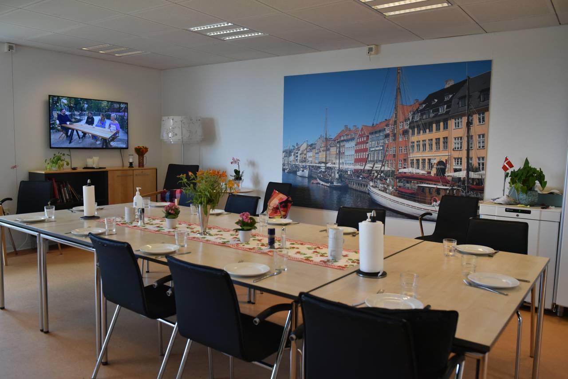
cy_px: 190
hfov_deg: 63.6
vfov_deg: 45.0
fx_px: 458
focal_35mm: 29
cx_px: 284
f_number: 4.5
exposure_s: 1/500
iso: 4000
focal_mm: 29
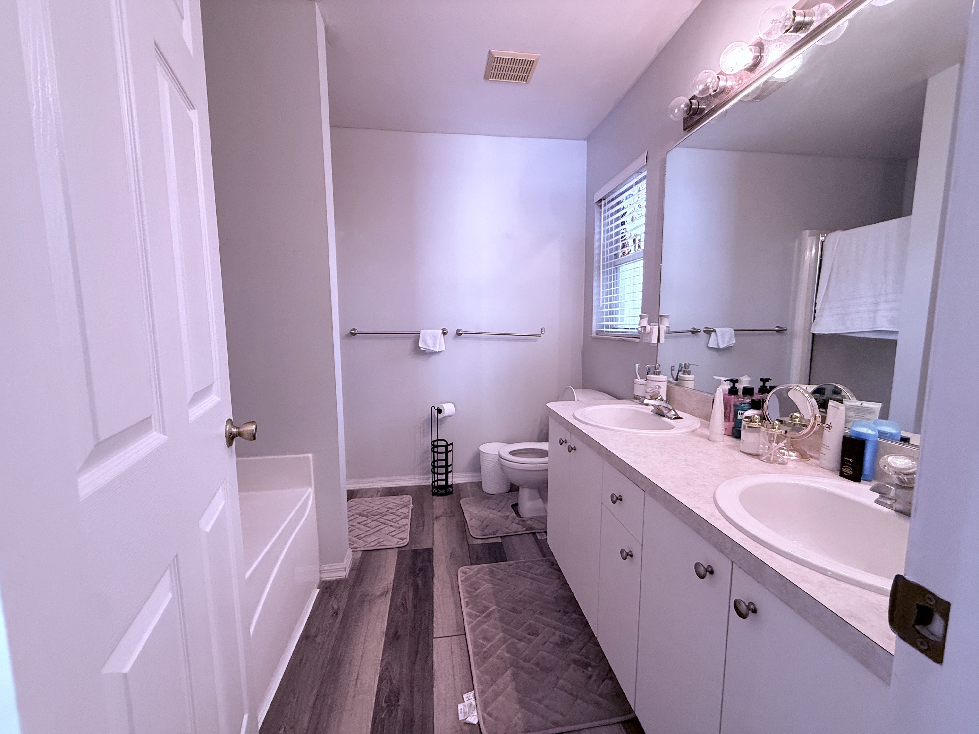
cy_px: 367
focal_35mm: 14
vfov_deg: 85.7
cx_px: 490
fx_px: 396
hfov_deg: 102.1
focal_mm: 2.22
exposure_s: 1/60
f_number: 2.2
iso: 250
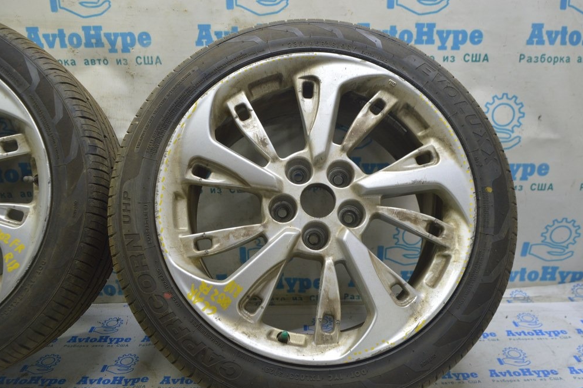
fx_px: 502
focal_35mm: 31
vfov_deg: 42.3
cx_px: 300
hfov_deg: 60.3
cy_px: 197
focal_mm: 20
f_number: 5.6
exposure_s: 1/20
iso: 400
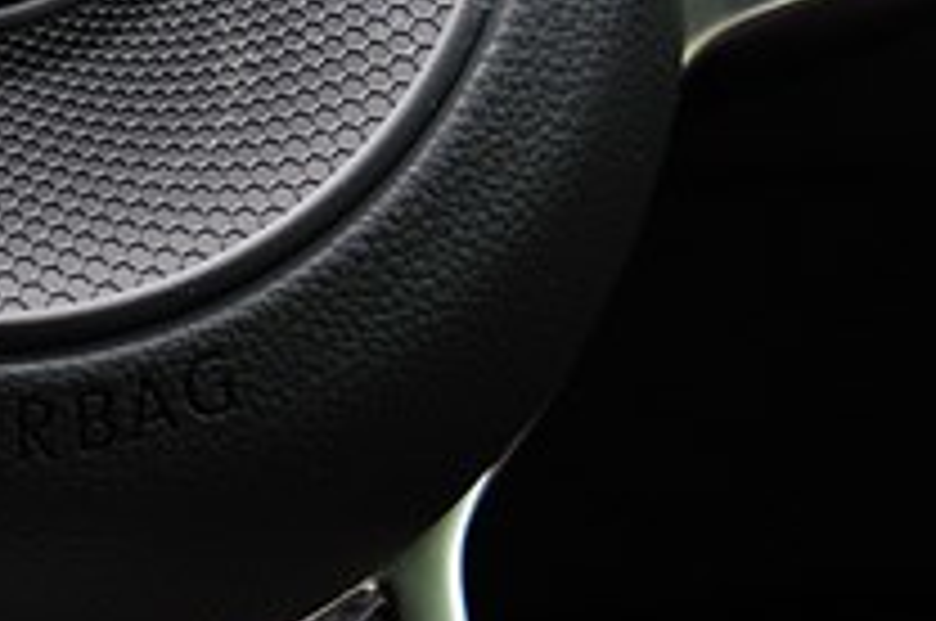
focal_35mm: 400
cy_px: 83
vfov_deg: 3.4
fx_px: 10384
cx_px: -117
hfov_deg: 5.1
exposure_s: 1/30
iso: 80
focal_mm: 55
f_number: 4
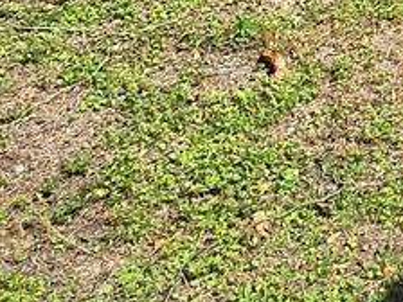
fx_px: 1083
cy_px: -275
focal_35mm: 93
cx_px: 545
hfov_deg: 19.2
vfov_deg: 13.8
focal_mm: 2.2
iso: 50
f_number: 2.2
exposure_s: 1/1709
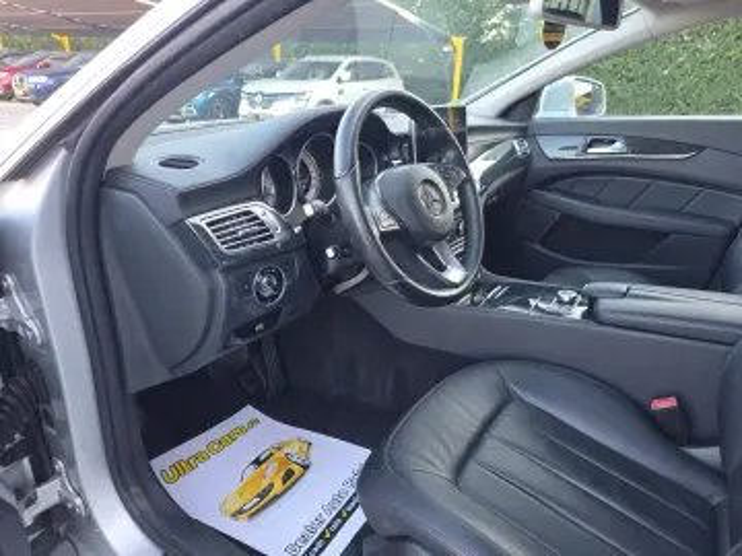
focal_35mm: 23
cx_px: 371
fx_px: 493
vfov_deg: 58.9
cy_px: 278
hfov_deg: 73.9
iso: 125
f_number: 1.7
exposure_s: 1/180
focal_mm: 6.25
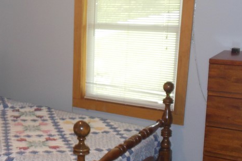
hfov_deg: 34.2
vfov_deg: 23.7
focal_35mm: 57
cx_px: 54
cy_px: 99
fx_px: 383
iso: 200
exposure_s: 1/25
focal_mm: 4.5
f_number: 3.2
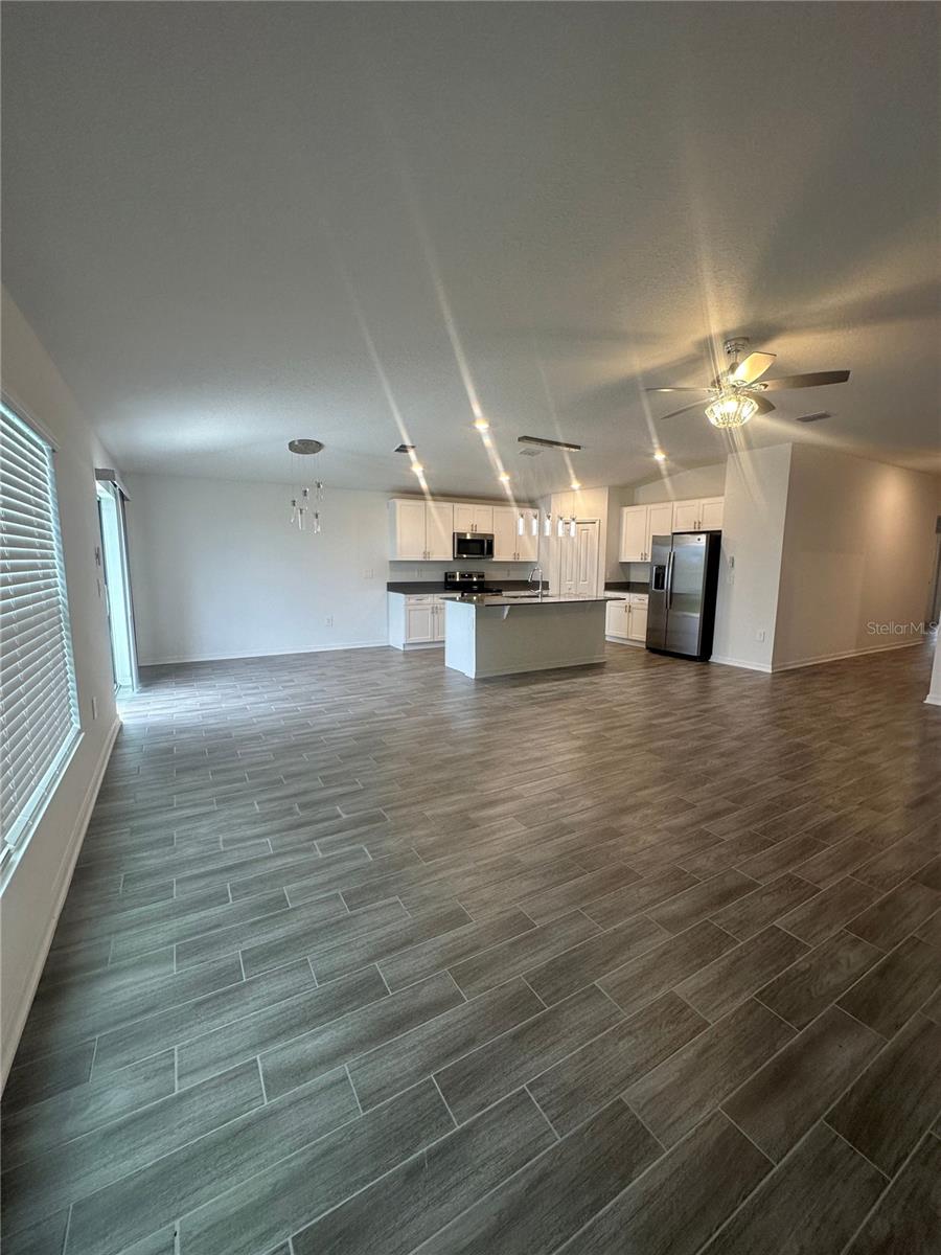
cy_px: 628
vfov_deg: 102.1
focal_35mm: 14
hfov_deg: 85.7
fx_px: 507
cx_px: 470
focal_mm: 2.22
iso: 160
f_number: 2.2
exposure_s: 1/120
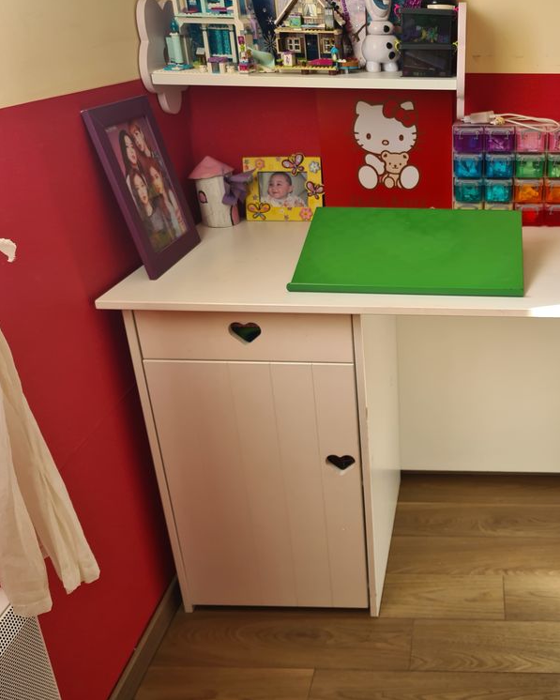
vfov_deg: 52.8
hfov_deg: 41.1
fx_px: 704
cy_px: 349
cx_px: 467
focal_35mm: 34
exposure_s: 1/172
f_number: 1.8
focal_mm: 5.4
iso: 50
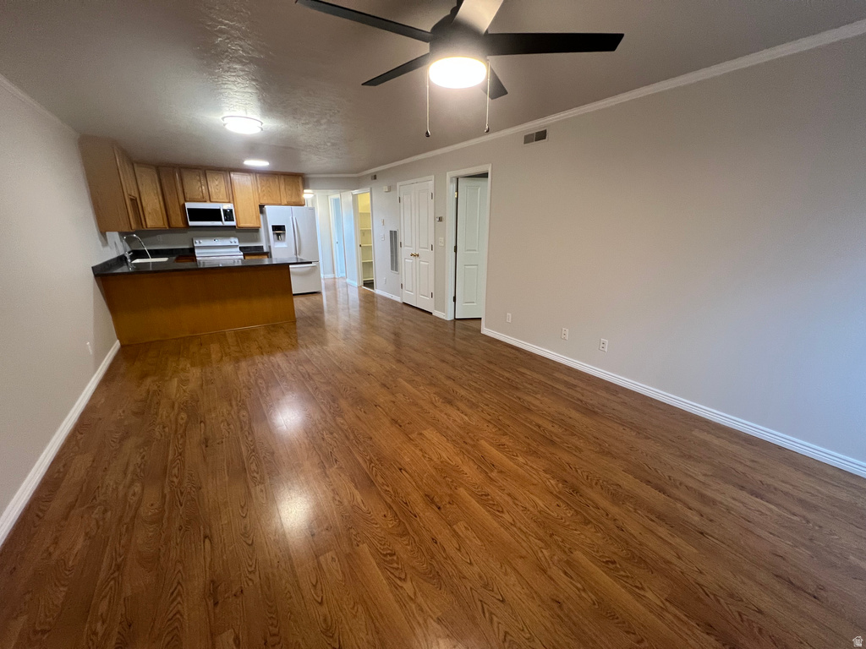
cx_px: 433
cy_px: 324
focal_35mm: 13
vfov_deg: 89.9
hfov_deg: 106.2
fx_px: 325
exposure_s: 1/60
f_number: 1.8
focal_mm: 1.57
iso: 320
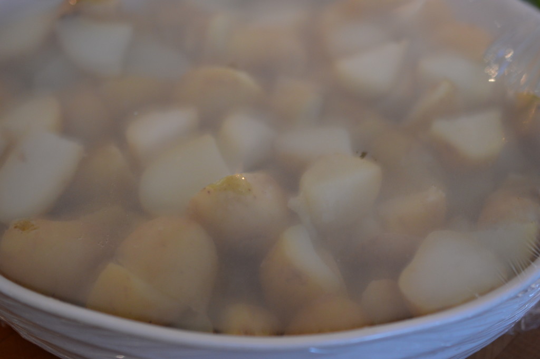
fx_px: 899
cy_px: 180
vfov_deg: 22.6
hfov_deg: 33.4
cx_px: 270
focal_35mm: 60
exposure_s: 1/60
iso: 720
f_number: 3
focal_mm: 40
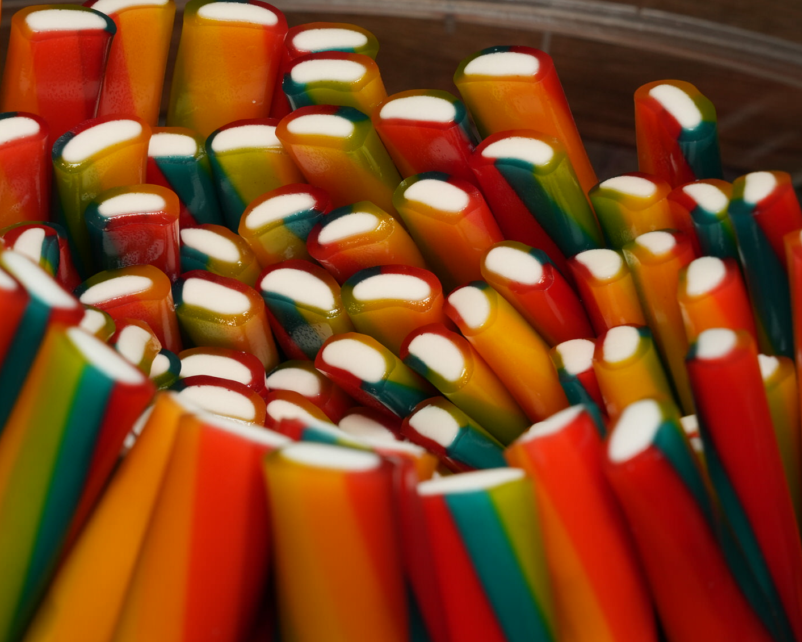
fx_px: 2115
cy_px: 304
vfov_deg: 17.2
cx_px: 329
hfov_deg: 21.4
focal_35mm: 89
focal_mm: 67.1
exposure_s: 1/160
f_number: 13
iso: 800
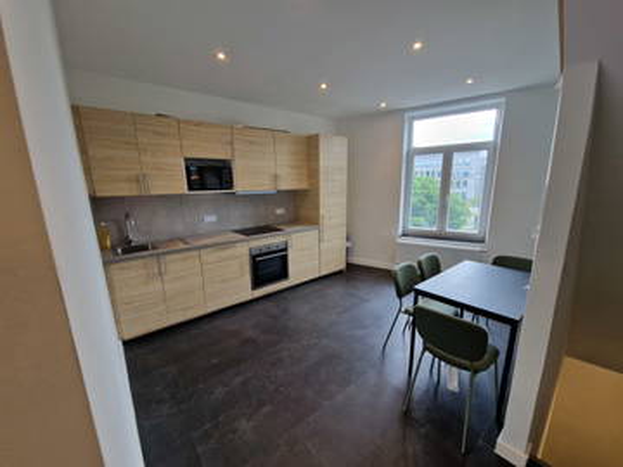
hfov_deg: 106.2
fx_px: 234
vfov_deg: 89.9
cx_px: 312
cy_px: 234
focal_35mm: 13
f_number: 2.2
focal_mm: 2.2
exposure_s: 1/100
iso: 80
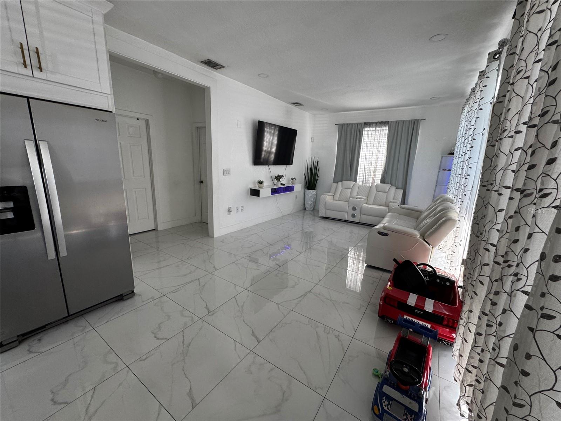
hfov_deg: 102.1
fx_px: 227
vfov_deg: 85.7
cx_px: 280
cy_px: 210
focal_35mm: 14
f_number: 2.2
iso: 125
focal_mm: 2.22
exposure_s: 1/99
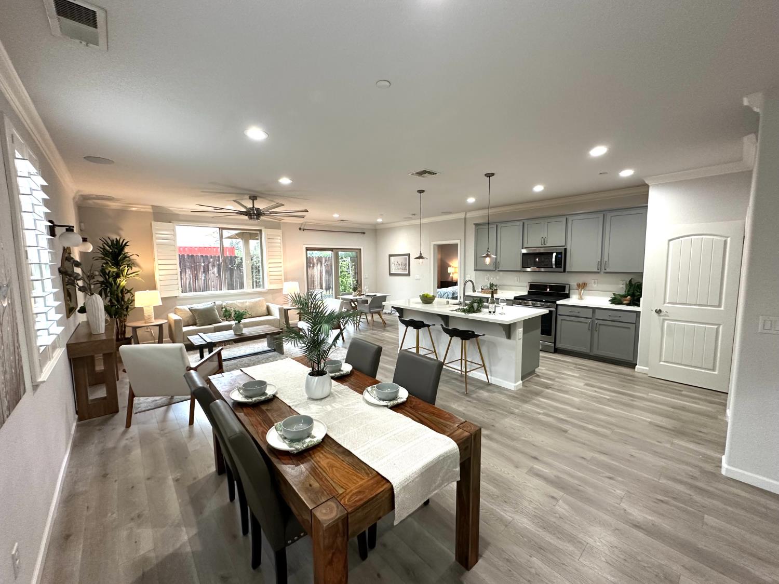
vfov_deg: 85.7
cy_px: 292
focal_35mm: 14
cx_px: 390
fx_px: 315
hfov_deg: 102.1
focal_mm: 2.22
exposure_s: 1/60
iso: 250
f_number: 2.2
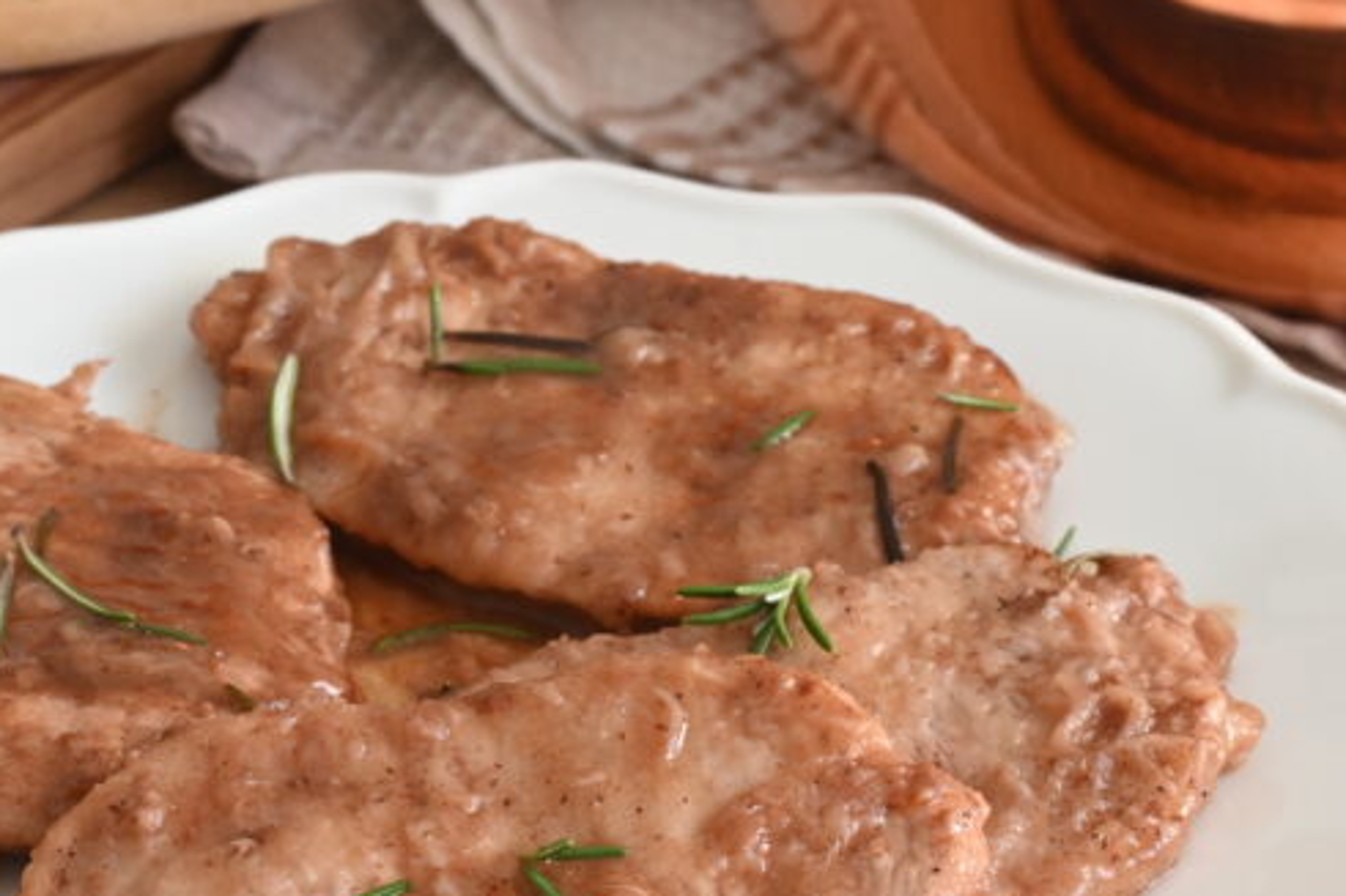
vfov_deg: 7.9
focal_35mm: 173
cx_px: 493
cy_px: 651
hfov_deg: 11.9
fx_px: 6466
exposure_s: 1/8
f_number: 13
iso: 640
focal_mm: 79
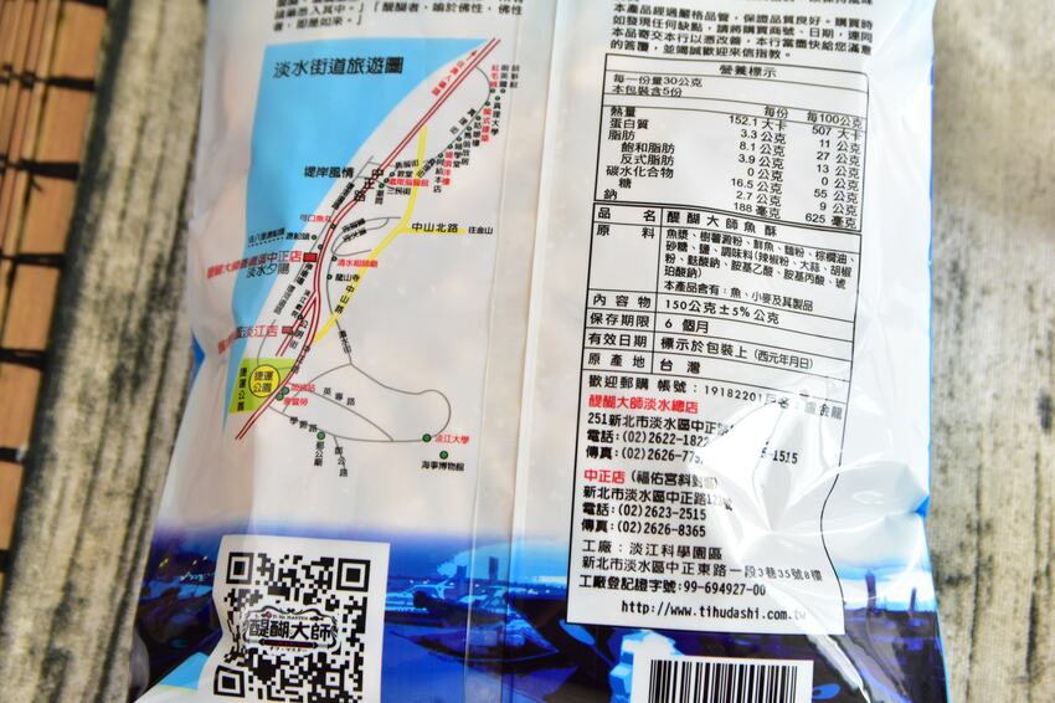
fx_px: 1758
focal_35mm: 60
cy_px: 352
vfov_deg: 22.6
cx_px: 528
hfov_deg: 33.4
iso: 1000
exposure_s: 1/250
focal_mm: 40
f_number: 5
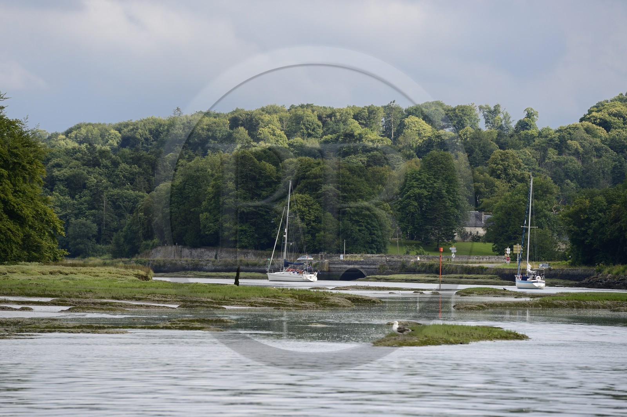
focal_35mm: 200
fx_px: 3480
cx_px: 314
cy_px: 208
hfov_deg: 10.3
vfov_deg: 6.9
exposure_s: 1/1000
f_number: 6.3
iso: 400
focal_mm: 200
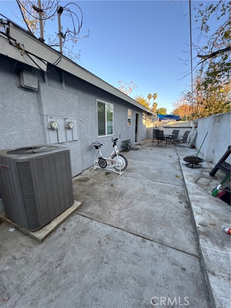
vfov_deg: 102.1
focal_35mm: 14
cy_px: 154
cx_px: 116
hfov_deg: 85.7
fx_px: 125
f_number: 2.2
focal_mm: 2.22
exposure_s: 1/99
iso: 50
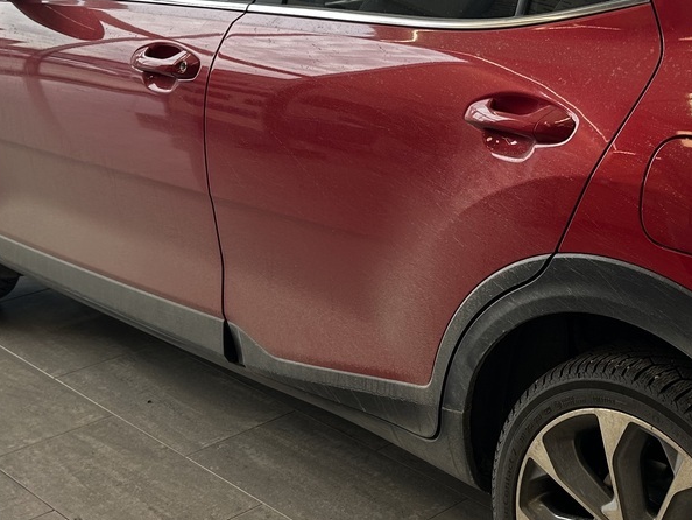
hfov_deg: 29.8
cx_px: 574
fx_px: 1260
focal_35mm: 63
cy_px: 182
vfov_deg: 23.2
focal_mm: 5.7
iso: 40
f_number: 1.5
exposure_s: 1/238
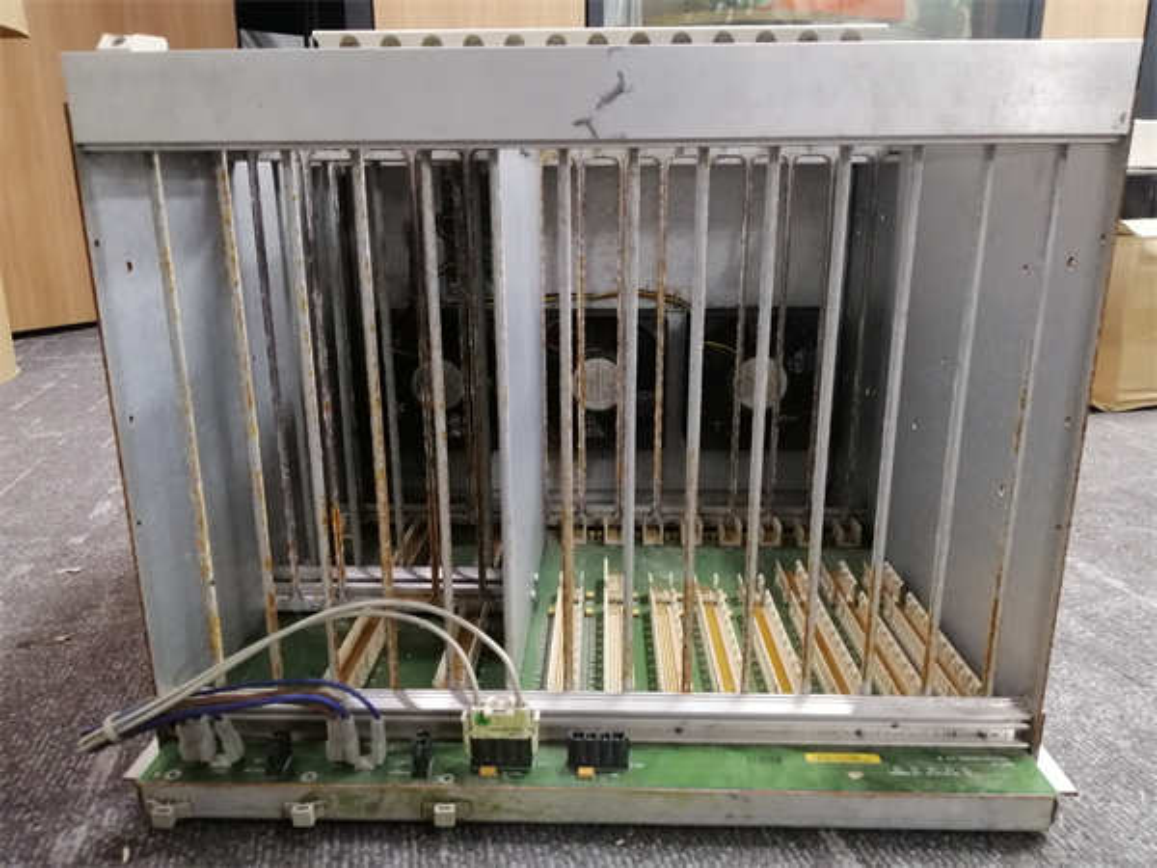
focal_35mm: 26
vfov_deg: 53.1
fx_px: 869
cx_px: 578
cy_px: 434
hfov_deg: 67.3
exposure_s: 1/20
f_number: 2.2
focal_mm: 3.81
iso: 500
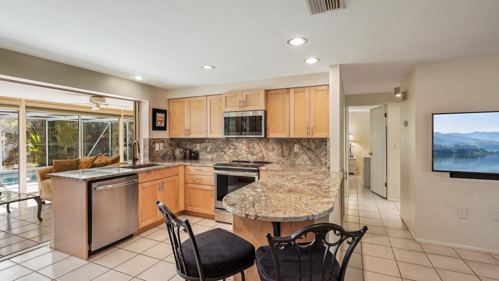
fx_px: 225
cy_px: 143
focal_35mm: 17
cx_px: 249
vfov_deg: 63.9
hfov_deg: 95.9
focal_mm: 16
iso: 400
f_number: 8
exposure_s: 1/20
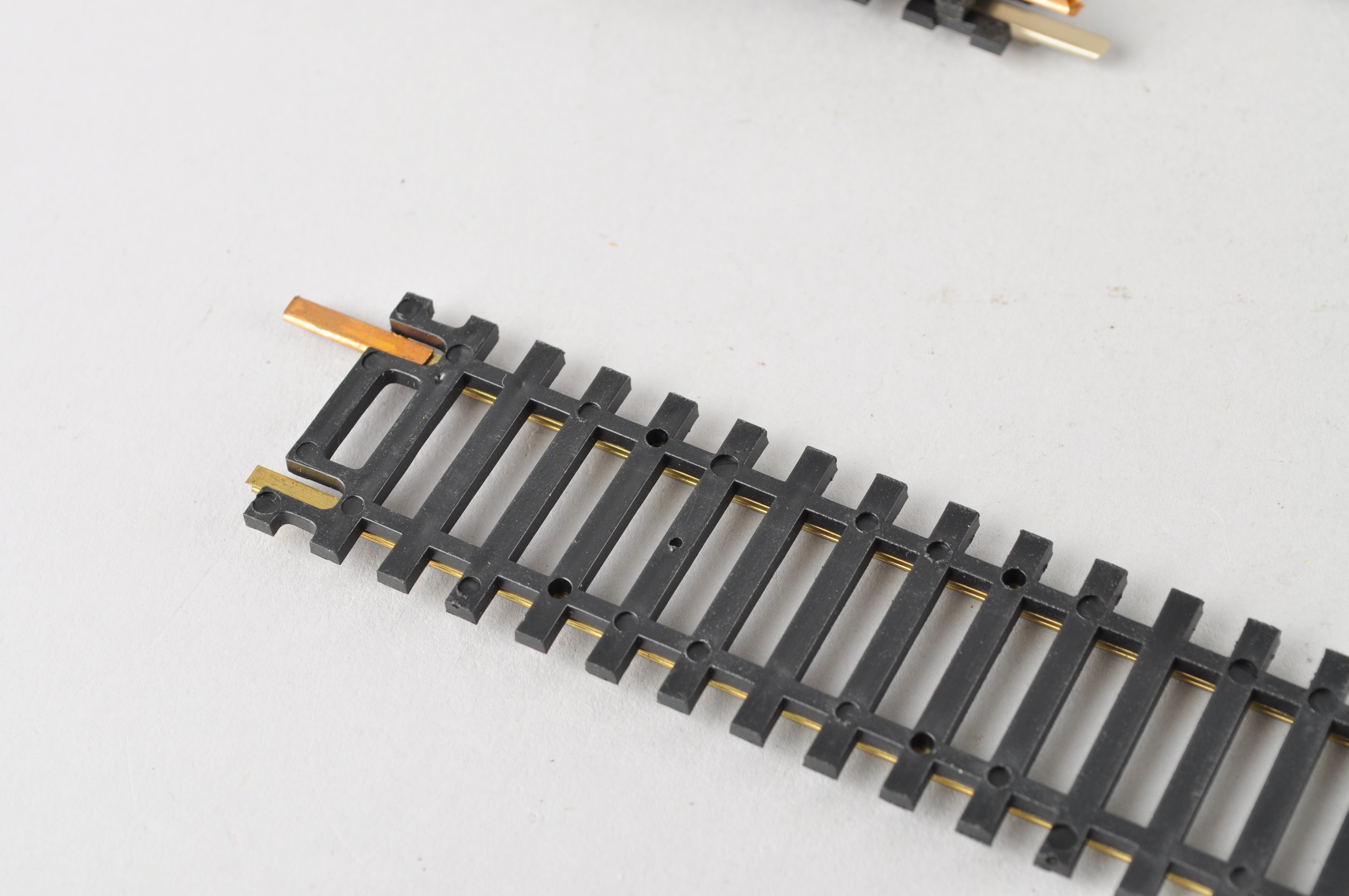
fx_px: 3088
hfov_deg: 24.6
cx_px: 674
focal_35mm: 82
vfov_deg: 16.5
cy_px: 448
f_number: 10
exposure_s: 1/100
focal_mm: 55
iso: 160
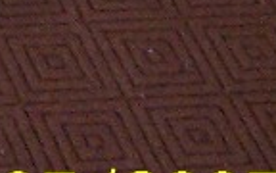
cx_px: -588
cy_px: -352
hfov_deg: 6.6
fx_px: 2159
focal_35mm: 287
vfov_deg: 4.4
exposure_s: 1/30
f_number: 3.2
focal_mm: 6.3
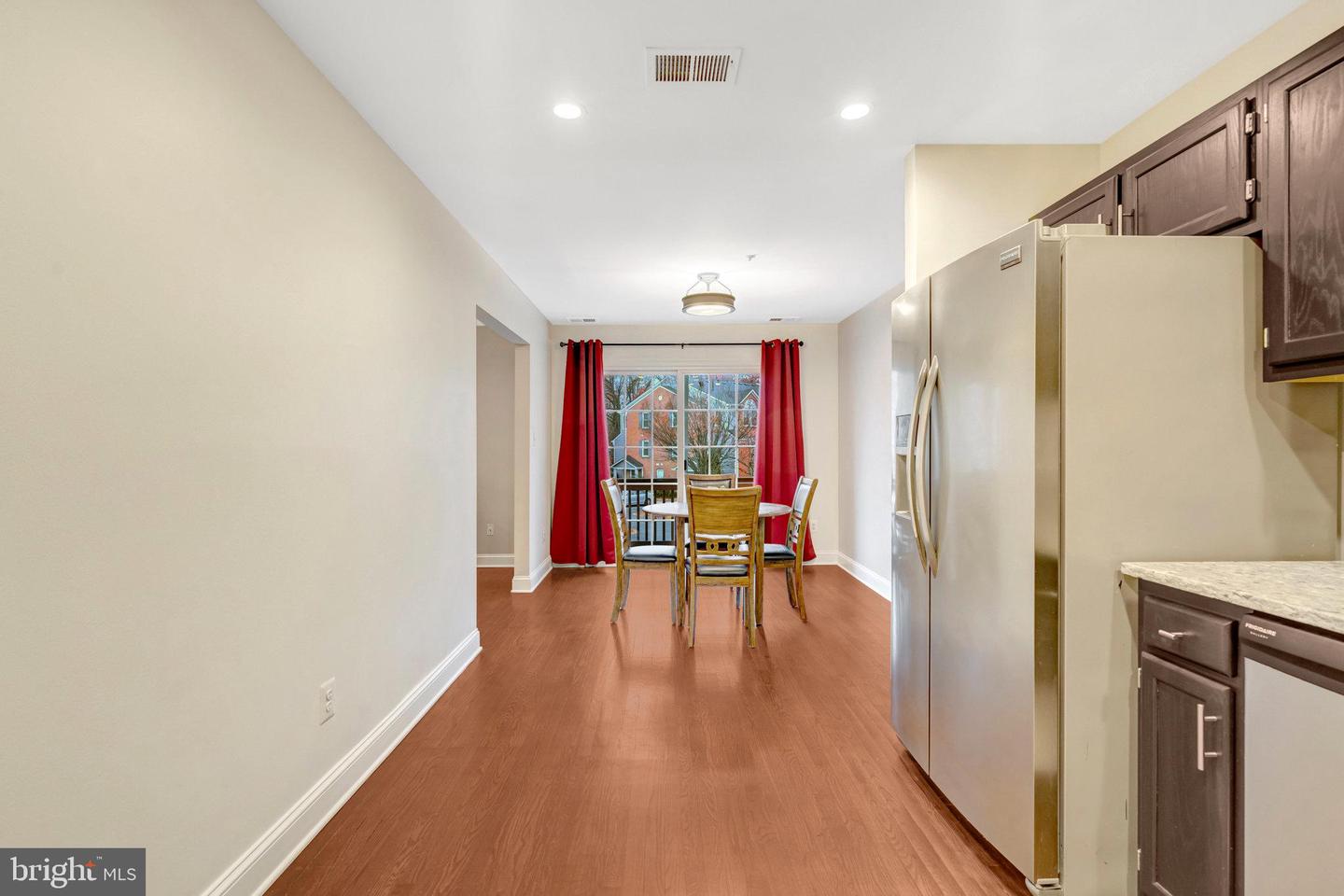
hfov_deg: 96.7
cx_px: 672
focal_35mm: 16
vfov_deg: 73.7
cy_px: 448
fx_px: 597
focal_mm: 16
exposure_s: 1/15
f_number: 8
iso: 1250
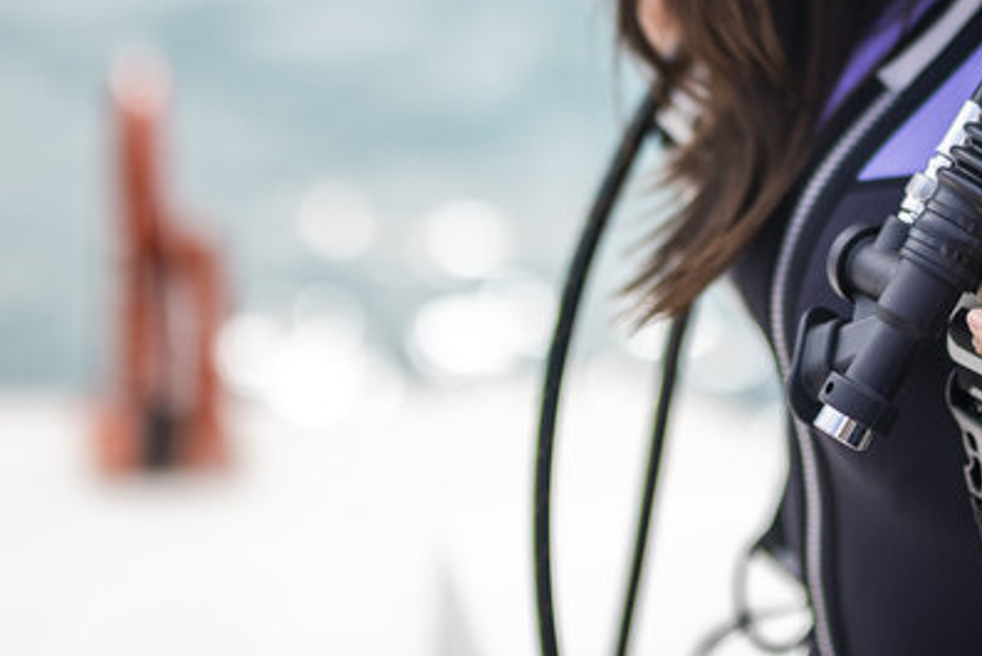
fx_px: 3438
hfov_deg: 16.1
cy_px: -58
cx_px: 787
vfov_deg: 10.8
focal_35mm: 126
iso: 31
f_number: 1.2
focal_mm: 50
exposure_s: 1/4000
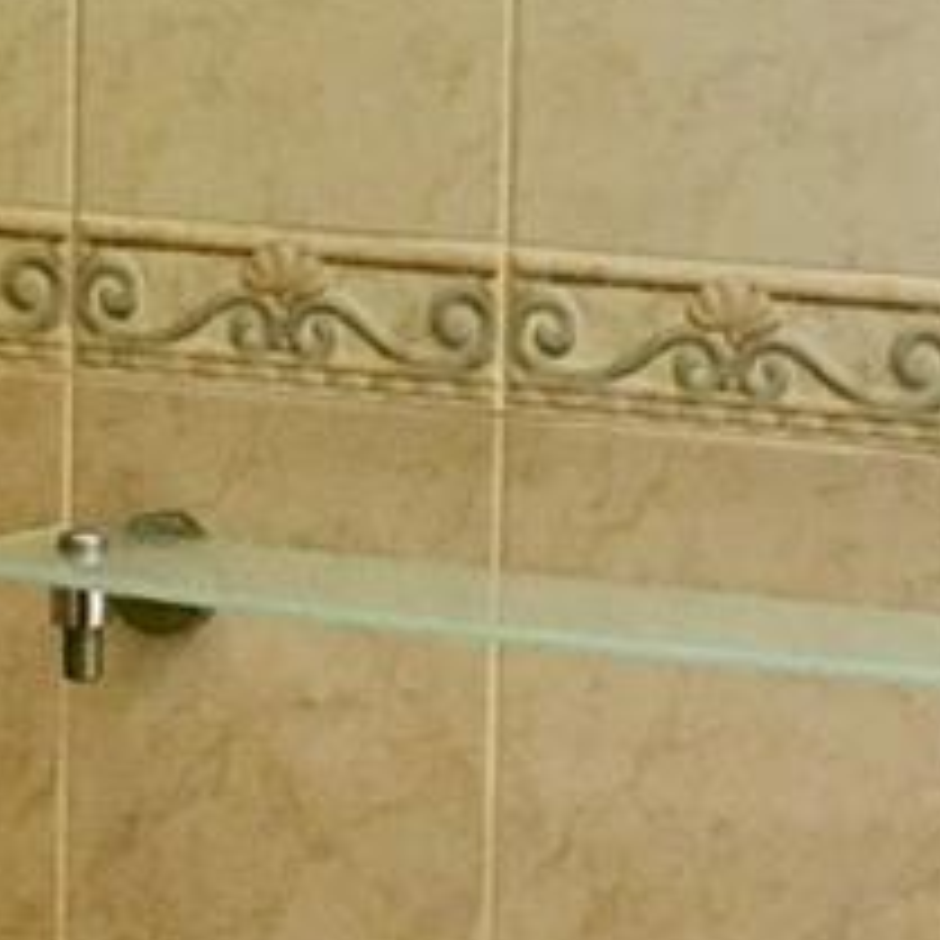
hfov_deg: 9.3
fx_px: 5776
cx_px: 540
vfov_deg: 9.3
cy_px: 472
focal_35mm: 188
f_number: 2.2
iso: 100
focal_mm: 4.15
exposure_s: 1/30
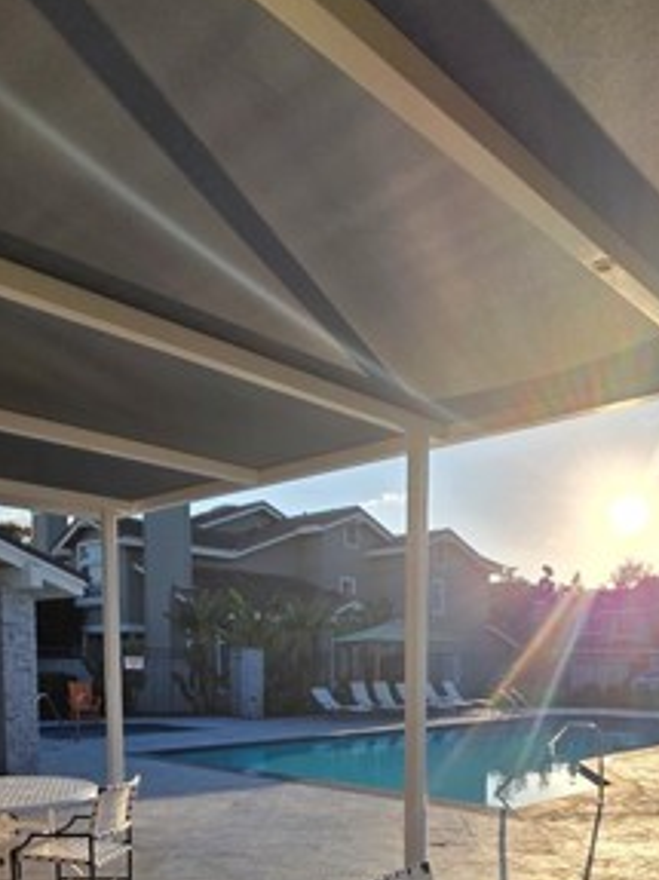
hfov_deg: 46.8
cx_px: 478
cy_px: 721
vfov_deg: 56.6
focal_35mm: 29
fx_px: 737
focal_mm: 2.2
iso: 40
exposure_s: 1/2497
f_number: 1.9
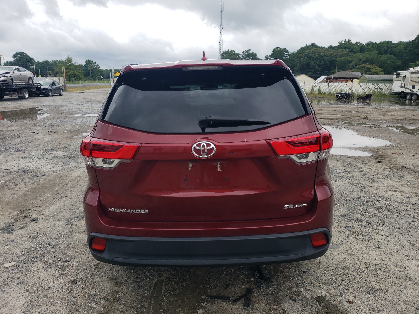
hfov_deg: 67.3
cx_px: 210
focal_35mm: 26
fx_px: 315
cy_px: 157
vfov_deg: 53.1
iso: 50
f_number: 1.5
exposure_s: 1/1111
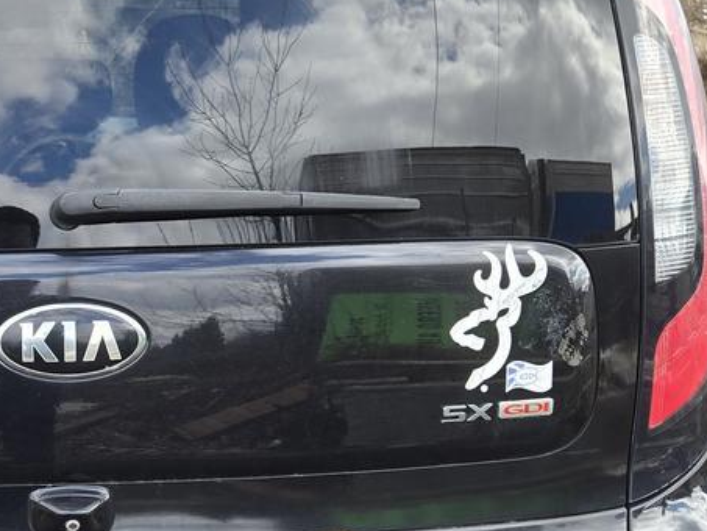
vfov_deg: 22.3
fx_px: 1328
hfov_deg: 27.9
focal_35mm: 65
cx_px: -9
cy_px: 436
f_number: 1.8
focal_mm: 5.4
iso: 25
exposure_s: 1/305
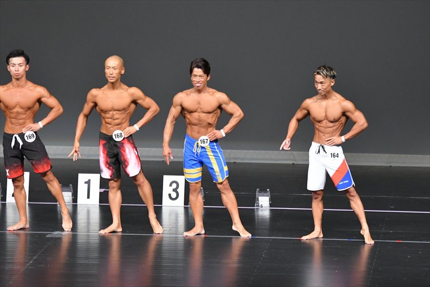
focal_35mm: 270
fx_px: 3223
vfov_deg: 5.1
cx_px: 215
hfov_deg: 7.6
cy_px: 144
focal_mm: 180
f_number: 5.6
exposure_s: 1/400
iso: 5000
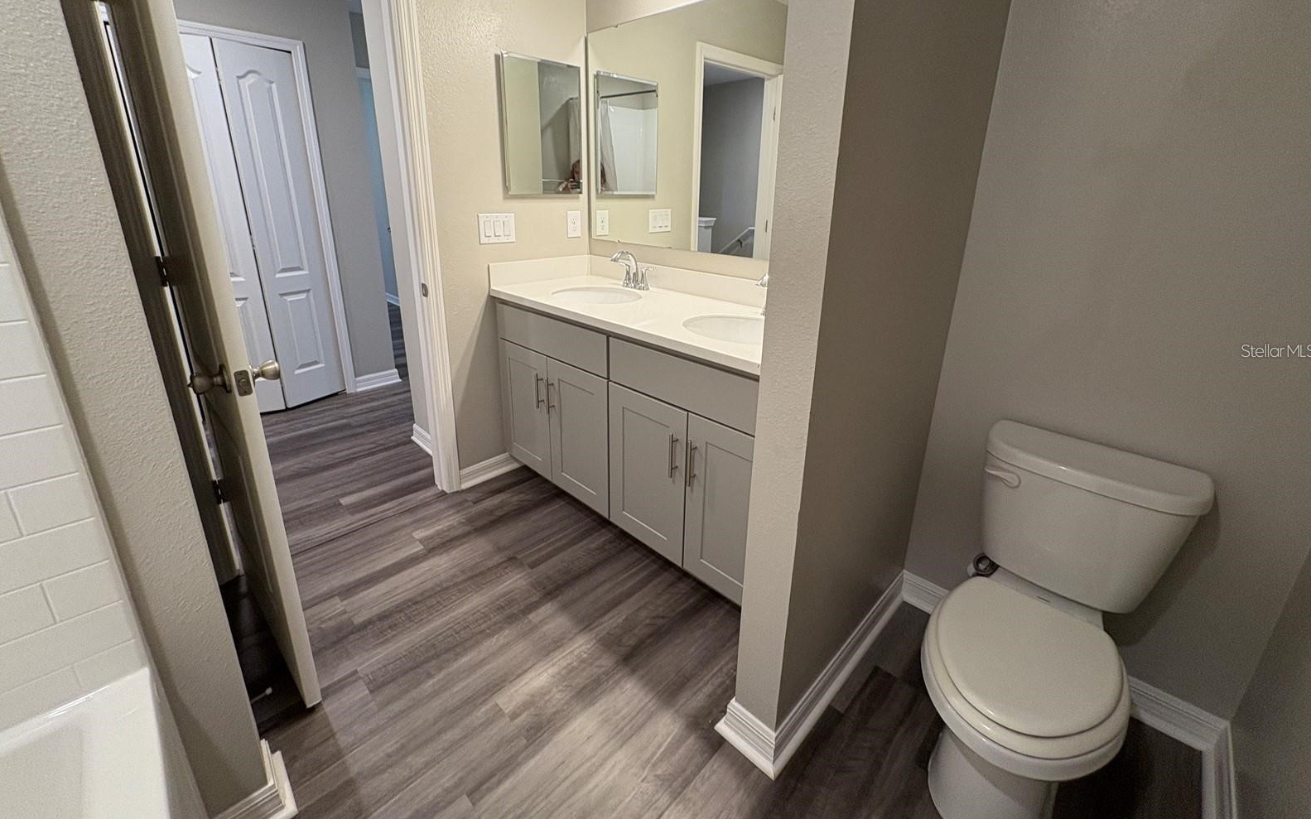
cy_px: 350
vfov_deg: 74.4
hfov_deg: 101.5
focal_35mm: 15
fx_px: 536
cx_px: 657
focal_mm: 2.22
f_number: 2.2
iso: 160
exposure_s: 1/60
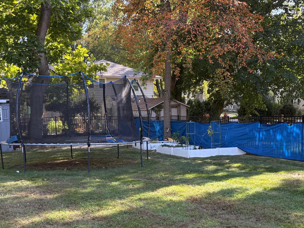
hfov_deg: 40.3
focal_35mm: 47
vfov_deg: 30.5
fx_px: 413
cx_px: 179
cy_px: 164
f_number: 1.6
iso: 64
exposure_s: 1/313
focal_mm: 5.96
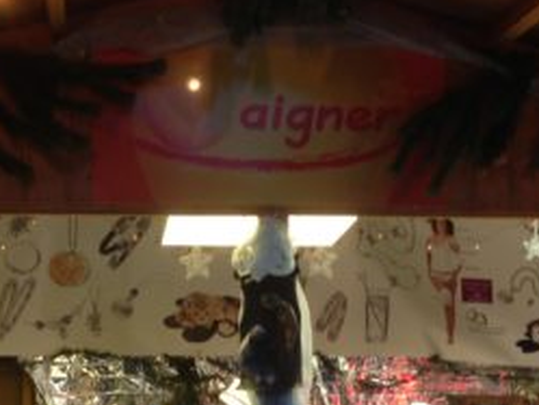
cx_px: 229
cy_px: 332
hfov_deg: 26.6
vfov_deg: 19.9
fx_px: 1137
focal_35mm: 73
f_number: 2.4
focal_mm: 4.13
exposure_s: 1/20
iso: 64
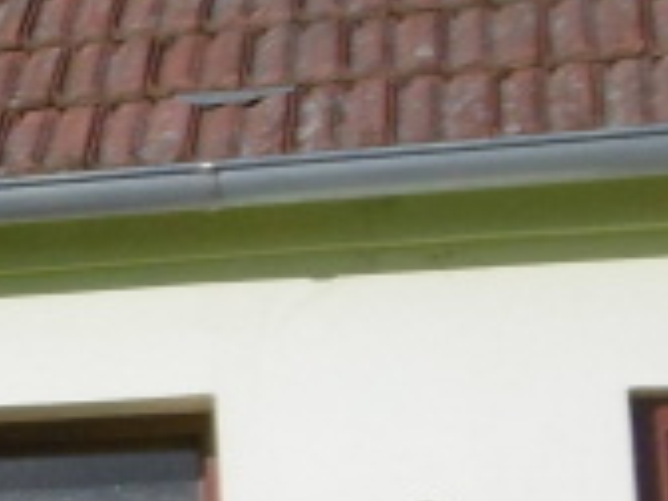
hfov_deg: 8.6
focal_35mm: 195
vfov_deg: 7.6
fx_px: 3763
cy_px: 258
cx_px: -1284
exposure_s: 1/250
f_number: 8.8
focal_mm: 5.8
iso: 100
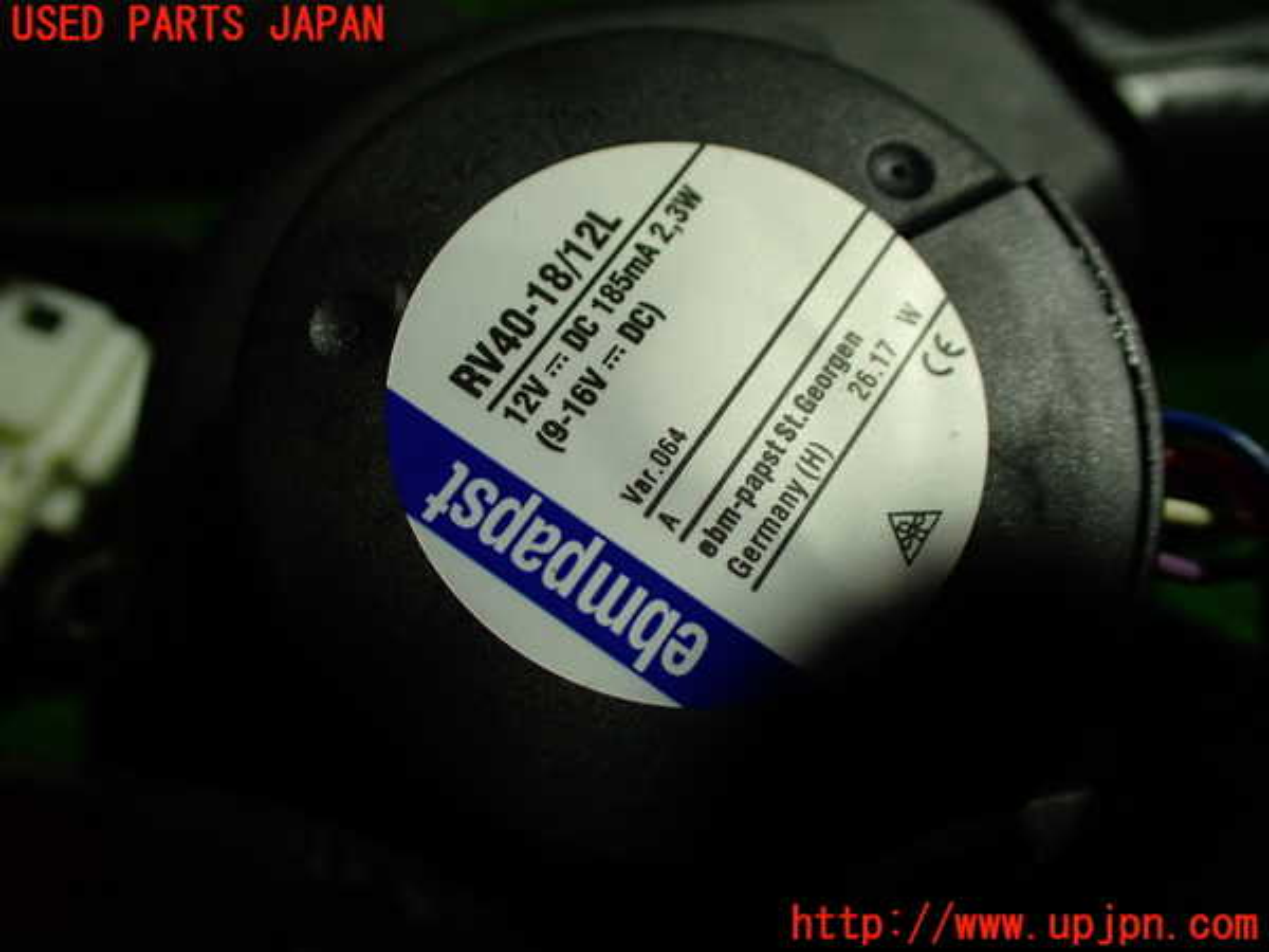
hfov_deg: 60.0
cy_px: 476
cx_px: 634
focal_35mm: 30
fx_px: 1100
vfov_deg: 46.8
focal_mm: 5.4
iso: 200
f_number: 2.3
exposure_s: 1/125
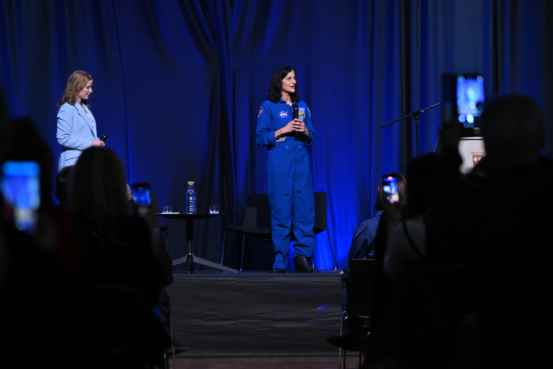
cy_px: 184
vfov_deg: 11.9
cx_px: 276
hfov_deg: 17.8
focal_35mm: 115
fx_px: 1766
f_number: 3.2
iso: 2500
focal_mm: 115
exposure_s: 1/160
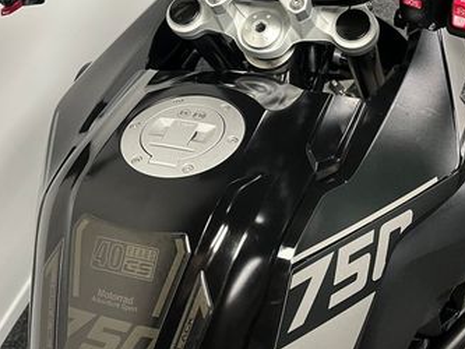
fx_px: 672
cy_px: 85
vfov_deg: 28.7
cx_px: 260
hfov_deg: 38.1
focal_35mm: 50
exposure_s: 1/50
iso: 160
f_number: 1.6
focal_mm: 5.1
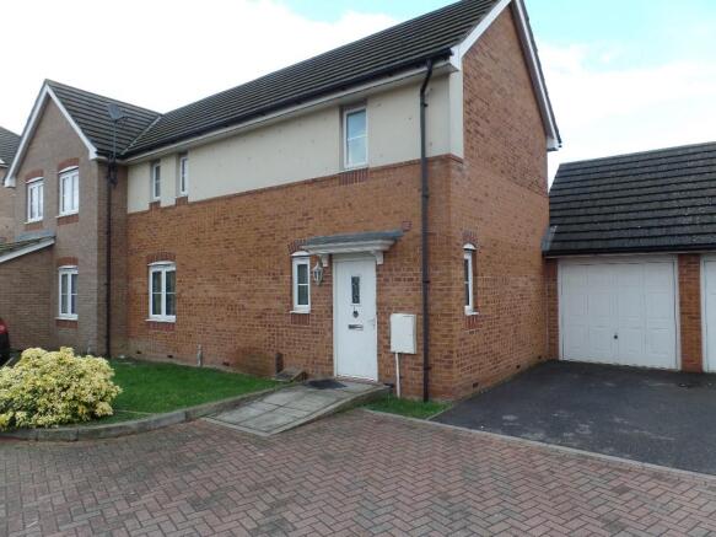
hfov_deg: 73.9
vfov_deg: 58.9
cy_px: 268
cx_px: 358
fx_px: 476
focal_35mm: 23
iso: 80
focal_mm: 4.1
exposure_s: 1/125
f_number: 3.5
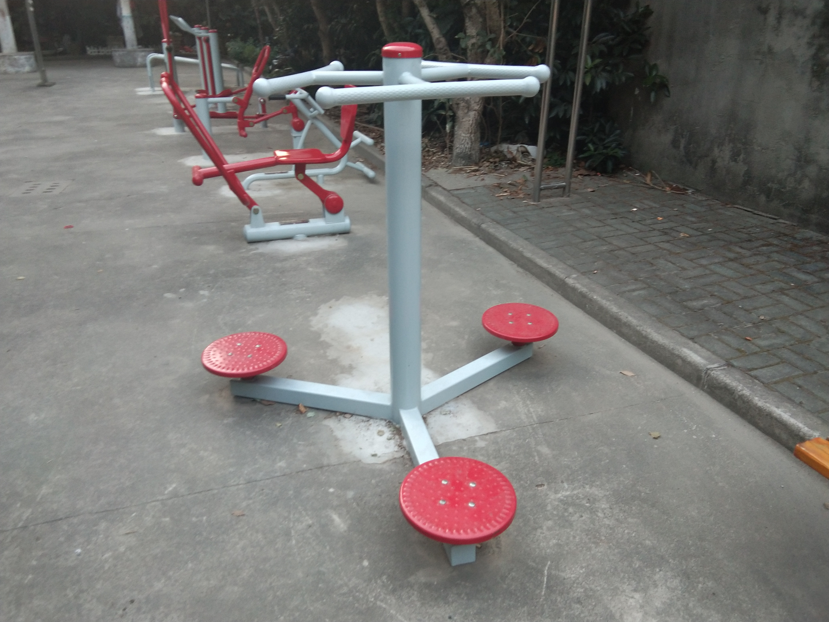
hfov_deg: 58.4
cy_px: 311
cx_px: 414
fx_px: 742
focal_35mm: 31
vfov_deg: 45.4
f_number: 2.2
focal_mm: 3.69
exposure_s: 1/33.3
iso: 250
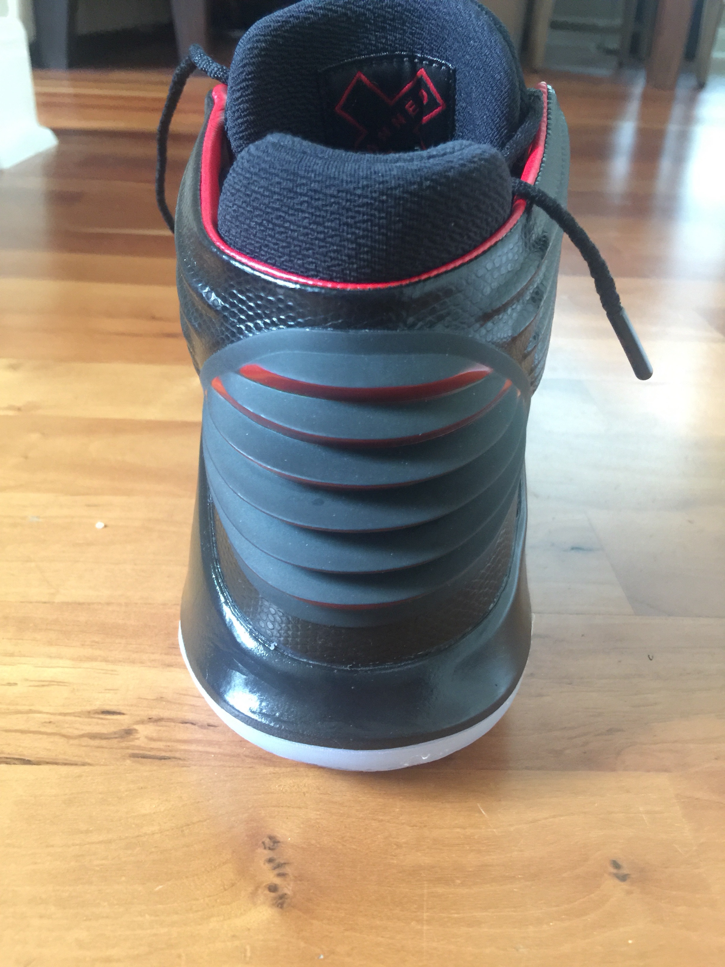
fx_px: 810
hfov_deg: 48.2
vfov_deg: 61.7
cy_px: 484
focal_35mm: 29
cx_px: 362
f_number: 2.2
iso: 125
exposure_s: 1/4
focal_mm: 4.15
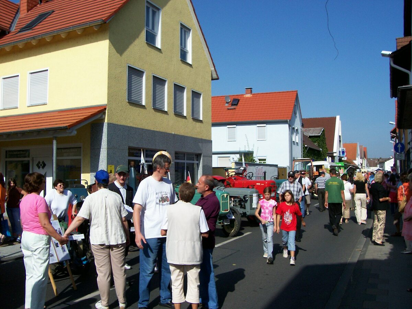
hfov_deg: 54.0
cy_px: 154
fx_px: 405
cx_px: 206
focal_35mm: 34
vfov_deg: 41.8
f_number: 5.1
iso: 80
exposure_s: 1/750
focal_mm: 5.6
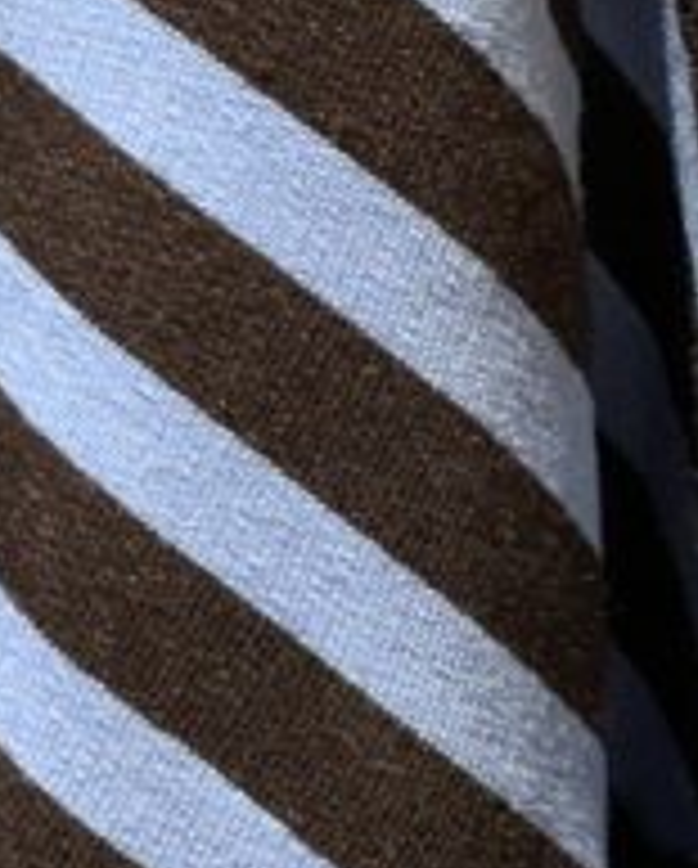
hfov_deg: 13.9
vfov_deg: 18.2
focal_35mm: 105
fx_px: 2705
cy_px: 256
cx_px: -324
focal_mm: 4.25
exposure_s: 1/30
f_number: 1.8
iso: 640
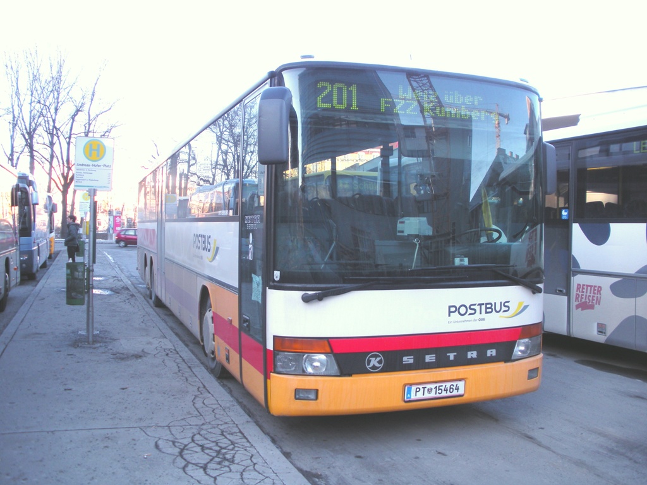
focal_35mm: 36
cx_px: 324
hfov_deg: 51.4
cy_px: 242
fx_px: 673
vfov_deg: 39.7
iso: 64
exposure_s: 1/80.1
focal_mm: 6.3
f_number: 3.5
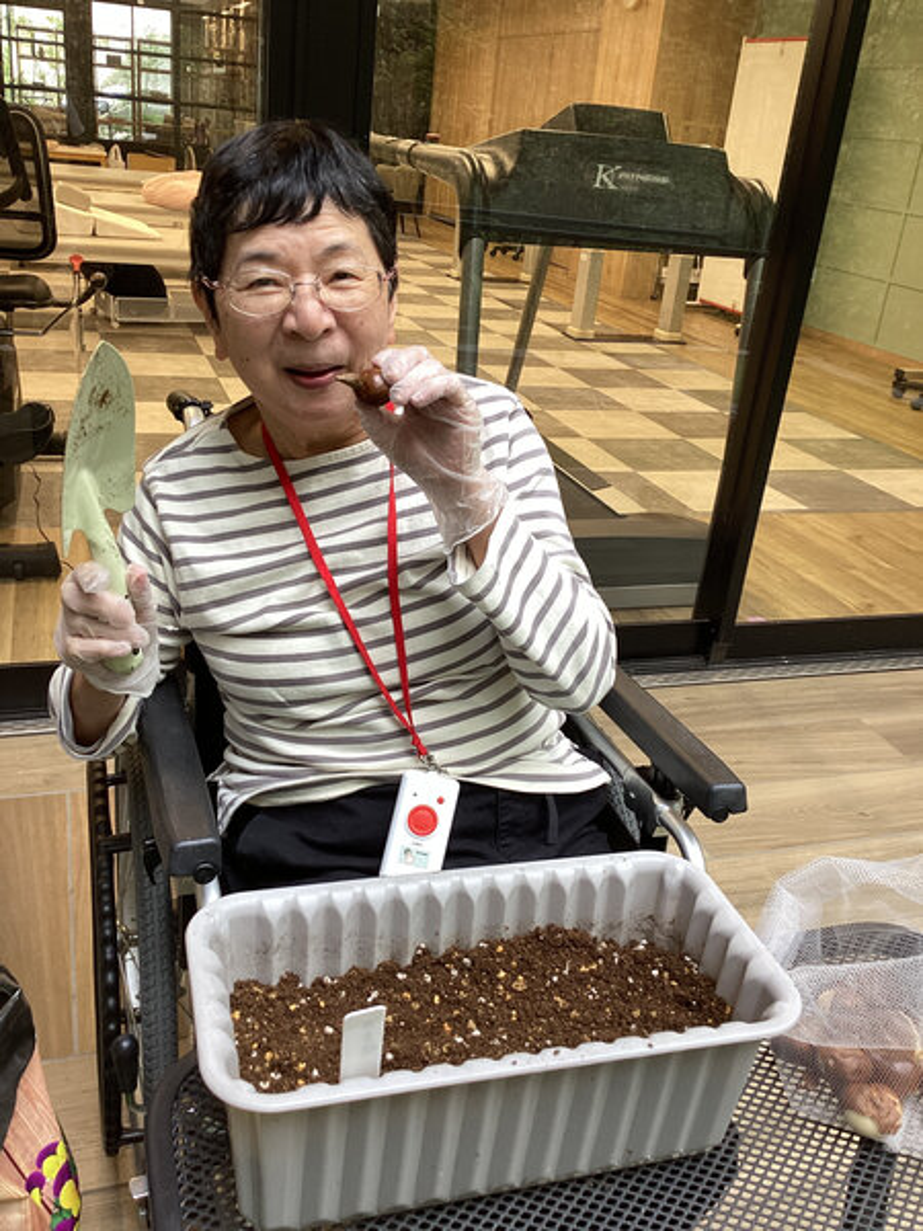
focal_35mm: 31
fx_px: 1102
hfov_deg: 45.4
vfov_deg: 58.4
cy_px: 616
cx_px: 462
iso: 64
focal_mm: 3.3
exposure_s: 1/60
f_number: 2.4
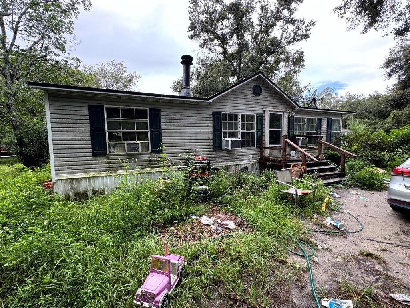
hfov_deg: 102.1
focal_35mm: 14
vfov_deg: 85.7
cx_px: 205
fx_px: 166
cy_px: 154
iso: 40
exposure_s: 1/153
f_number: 2.2
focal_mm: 2.22
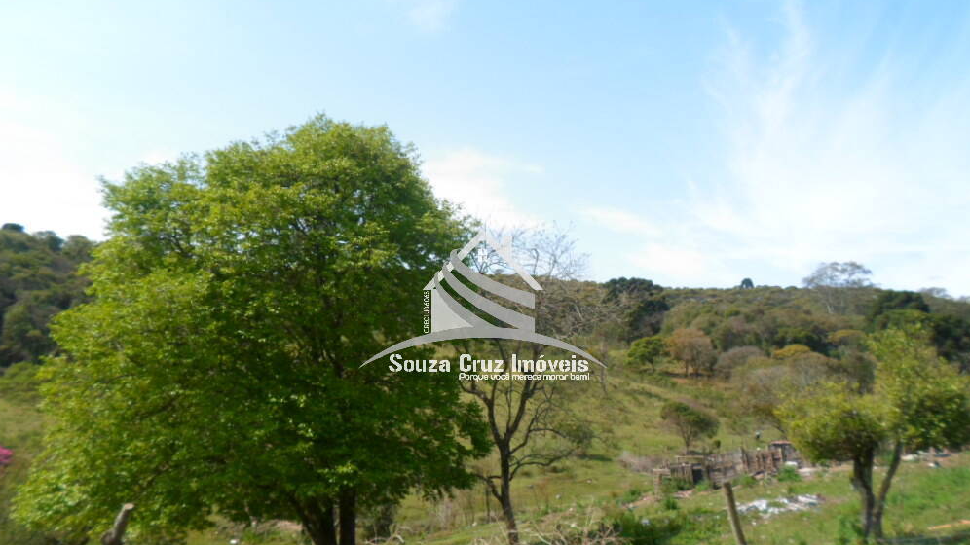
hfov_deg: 67.9
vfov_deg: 41.4
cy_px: 306
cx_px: 483
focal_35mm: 28
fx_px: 720
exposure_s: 1/1000
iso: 80
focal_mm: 4.5
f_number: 2.5
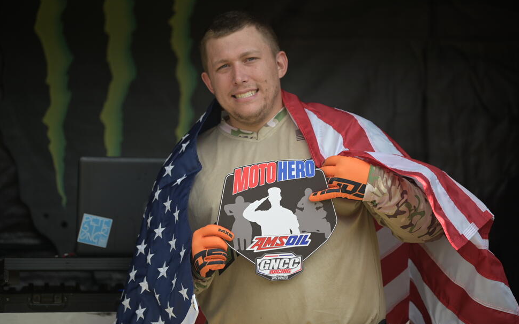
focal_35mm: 205
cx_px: 260
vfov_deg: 6.4
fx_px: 2900
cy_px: 155
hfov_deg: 10.2
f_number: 2.8
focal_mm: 200
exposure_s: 1/1000
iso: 160
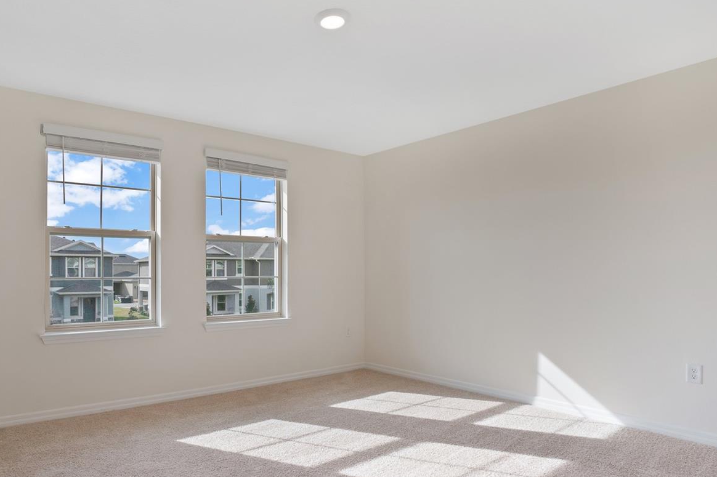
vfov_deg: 57.0
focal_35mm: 22
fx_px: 438
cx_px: 282
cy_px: 273
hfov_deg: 77.6
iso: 640
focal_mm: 16
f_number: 7.1
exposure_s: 1/60
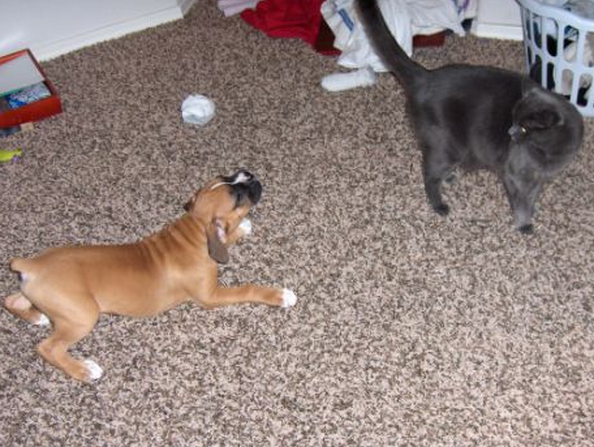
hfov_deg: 40.4
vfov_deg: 30.9
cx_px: 326
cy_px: 267
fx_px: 807
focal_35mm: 47
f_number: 2.8
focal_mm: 8
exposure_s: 1/60
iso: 100
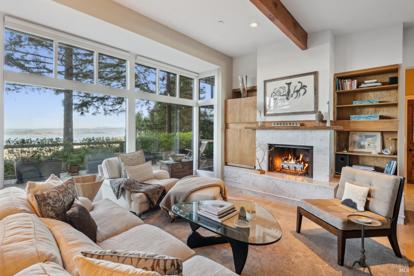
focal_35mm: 17
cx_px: 207
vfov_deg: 70.4
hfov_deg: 93.3
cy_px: 138
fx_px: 195
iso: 250
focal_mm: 17
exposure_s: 1/15
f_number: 8
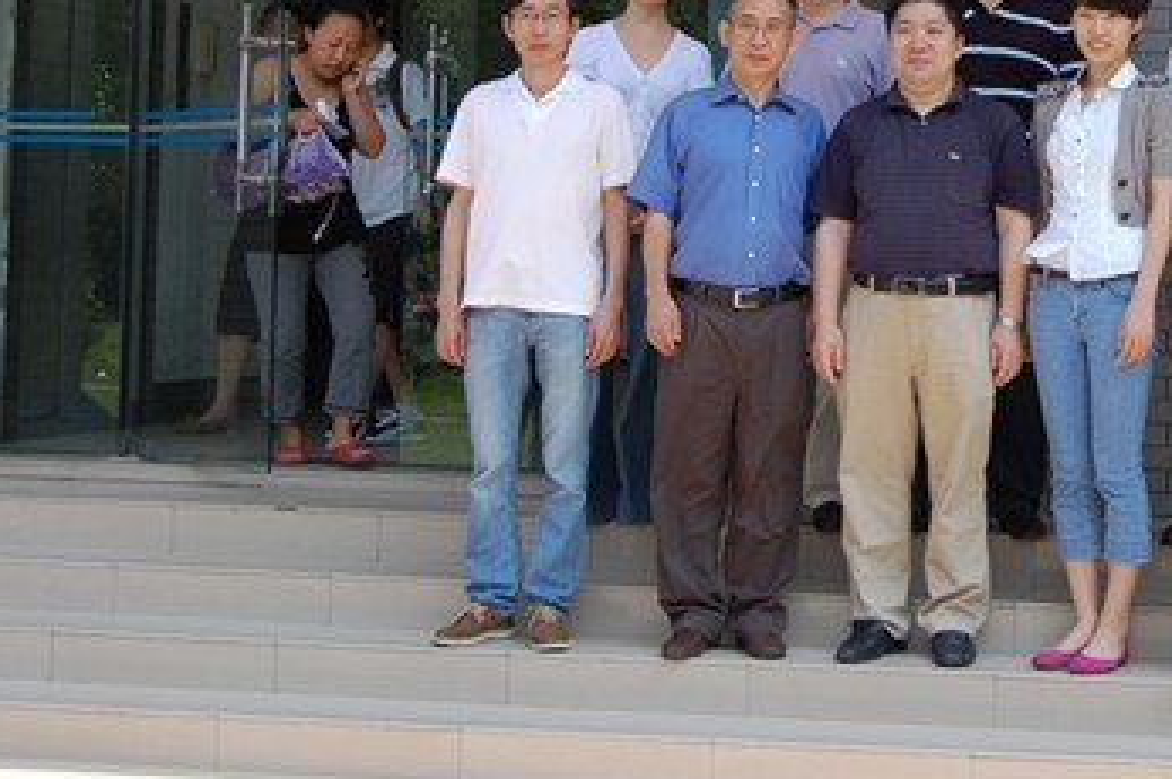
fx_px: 2537
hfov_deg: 25.4
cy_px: 132
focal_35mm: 78
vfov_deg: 17.3
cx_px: 999
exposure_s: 1/200
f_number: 7.1
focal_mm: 30
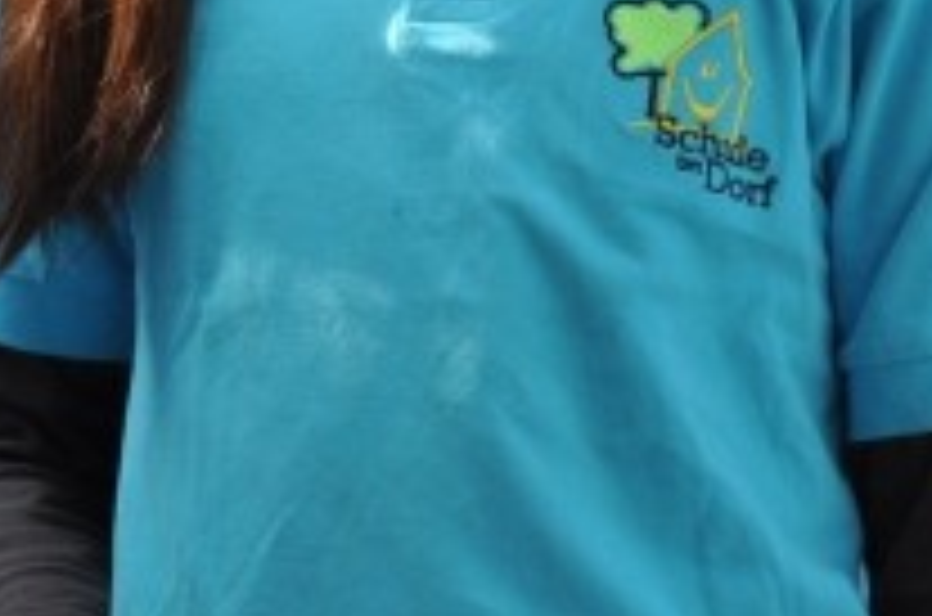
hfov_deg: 1.7
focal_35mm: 1218
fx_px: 31460
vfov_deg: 1.1
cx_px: -558
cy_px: -326
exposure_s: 1/250
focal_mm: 240
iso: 200
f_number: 6.3
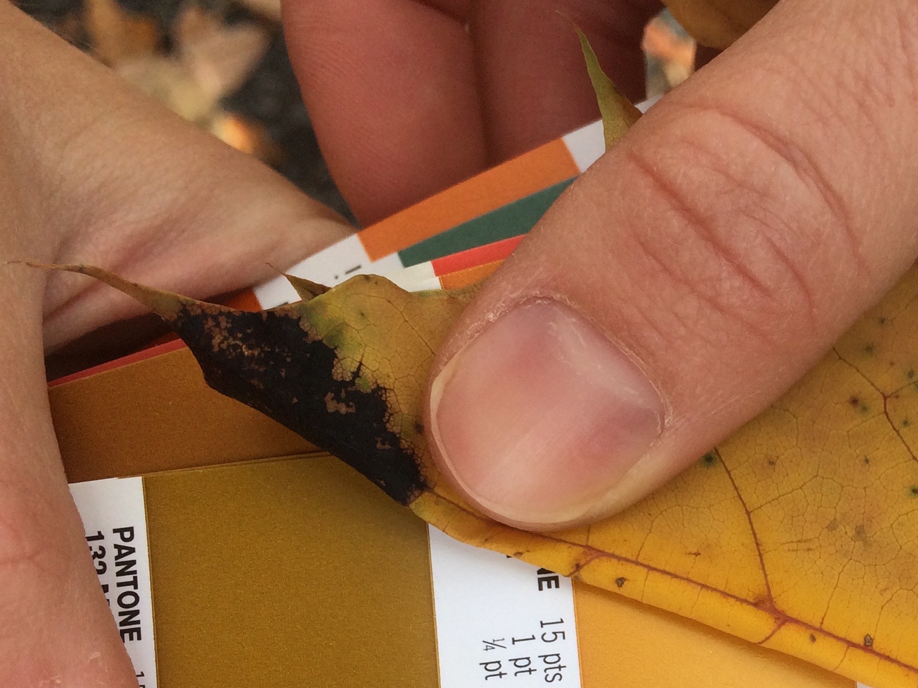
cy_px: 639
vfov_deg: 24.0
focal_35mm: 59
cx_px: 851
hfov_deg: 31.0
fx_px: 1565
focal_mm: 4.15
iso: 32
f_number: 2.2
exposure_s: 1/533
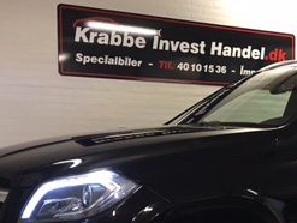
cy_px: 174
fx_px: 644
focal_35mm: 75
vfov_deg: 19.5
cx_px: 309
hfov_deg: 24.6
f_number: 2.2
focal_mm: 4.15
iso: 160
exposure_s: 1/33
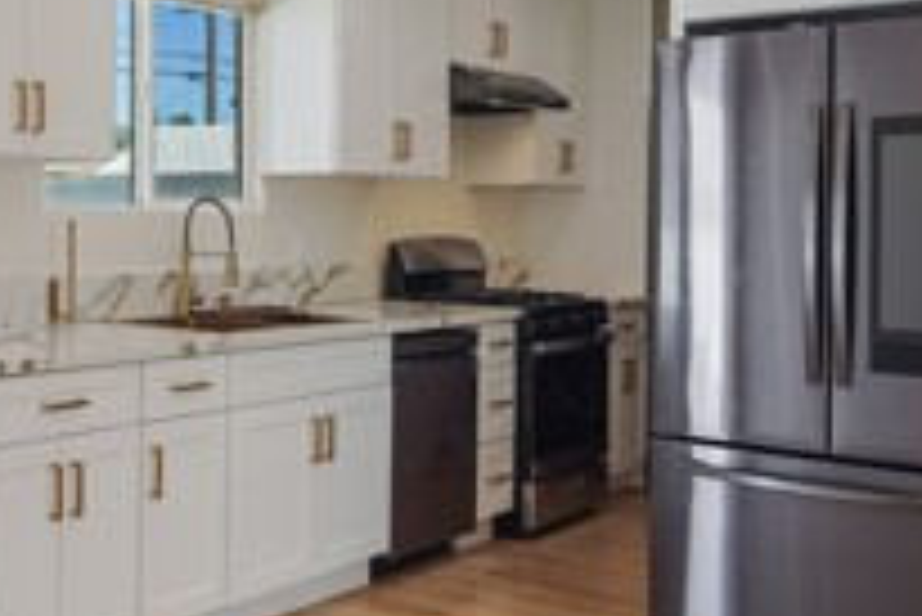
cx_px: 81
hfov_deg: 36.9
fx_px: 1281
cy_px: 205
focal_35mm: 50
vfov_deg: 26.9
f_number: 8
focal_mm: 16
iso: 200
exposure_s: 1/50
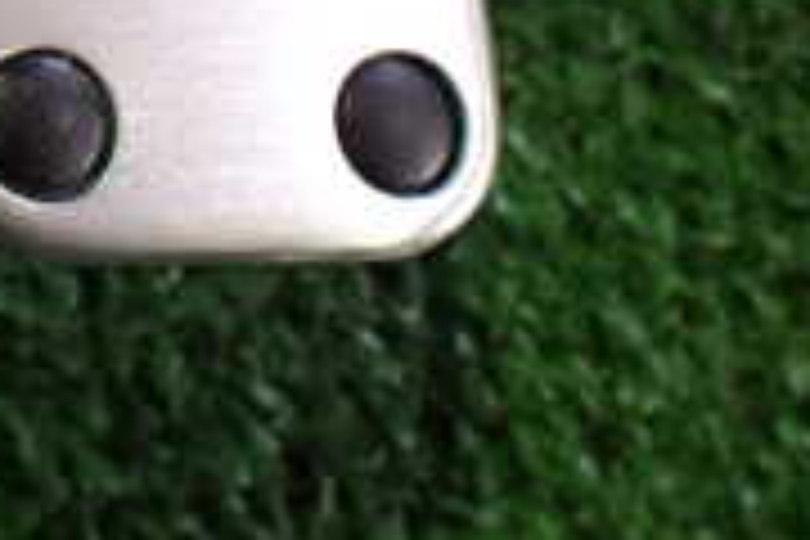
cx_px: -446
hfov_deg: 17.4
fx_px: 2340
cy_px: -346
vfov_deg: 12.3
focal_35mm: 104
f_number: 2.3
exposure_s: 1/125
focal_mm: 5.4
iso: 640
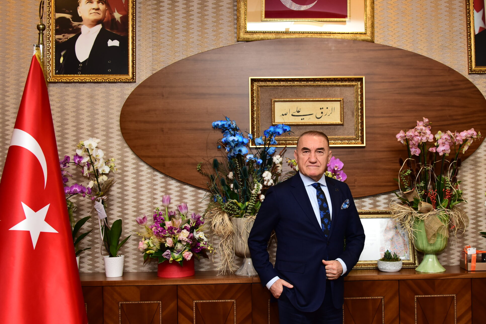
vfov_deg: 29.9
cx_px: 302
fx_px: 608
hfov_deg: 43.3
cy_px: 172
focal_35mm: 45
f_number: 4.5
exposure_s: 1/100
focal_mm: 34
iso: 800
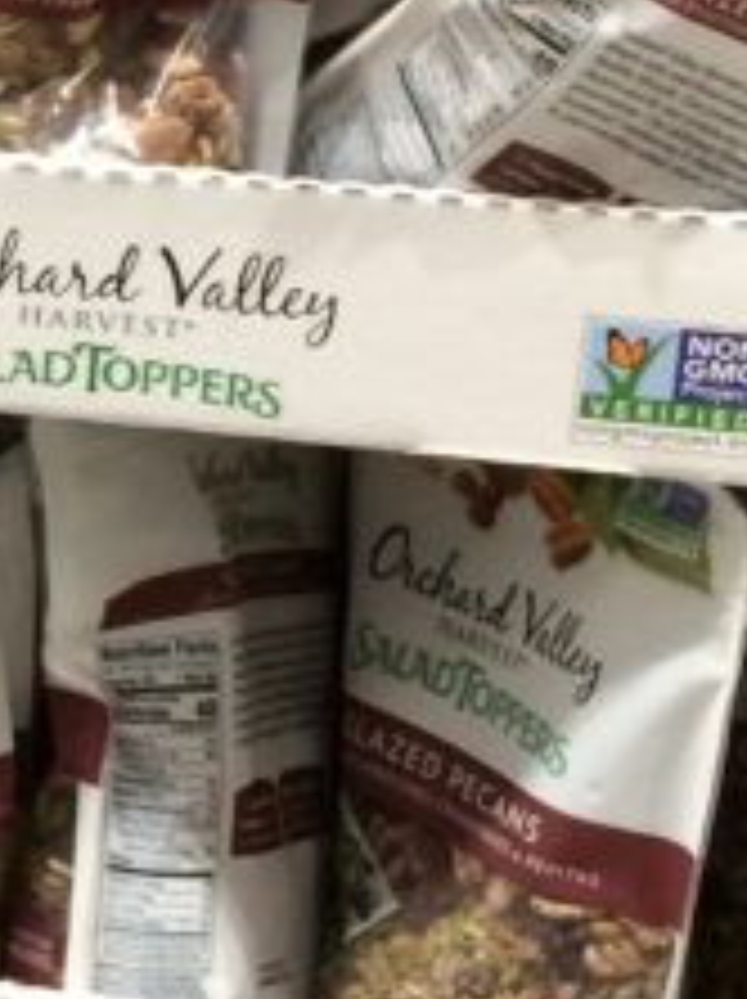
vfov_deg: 14.6
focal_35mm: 134
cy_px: 162
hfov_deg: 10.4
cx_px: -580
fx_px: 3863
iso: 125
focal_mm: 4.15
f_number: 2.2
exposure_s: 1/30
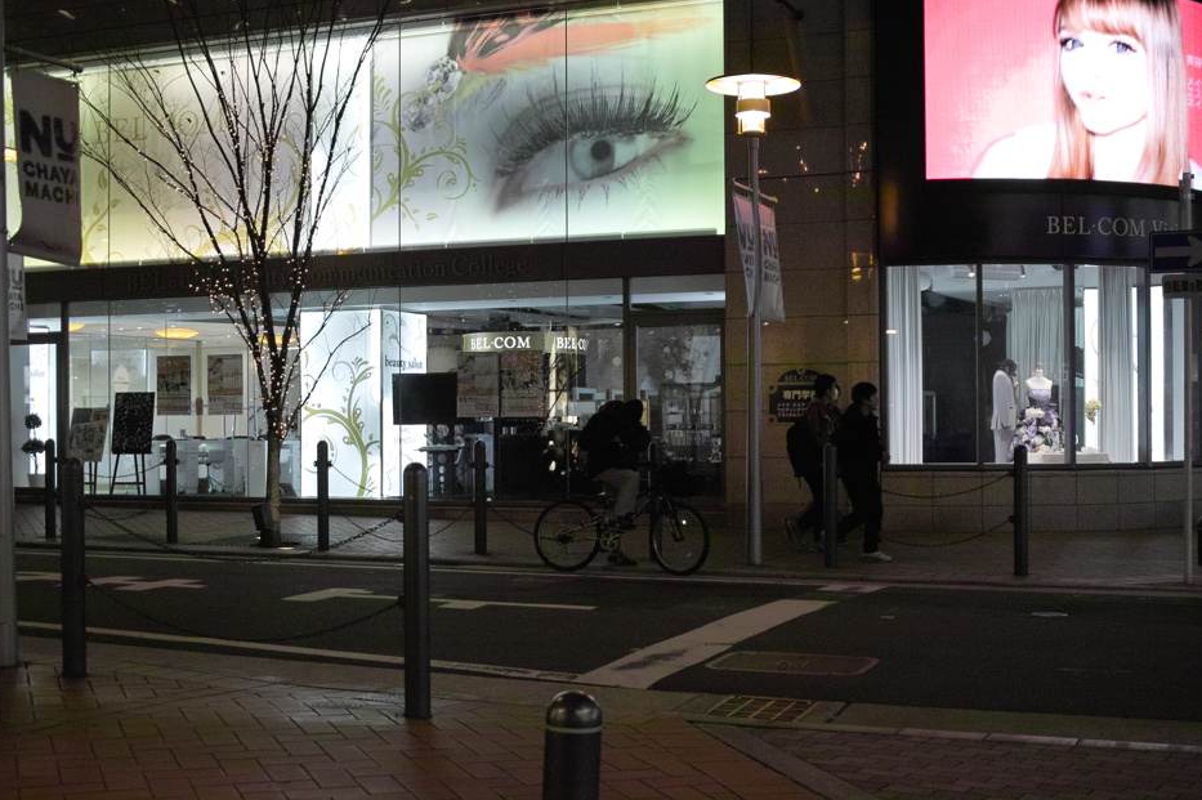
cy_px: 416
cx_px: 621
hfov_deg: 43.6
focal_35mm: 45
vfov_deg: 29.8
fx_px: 1502
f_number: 2.8
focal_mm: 24.2
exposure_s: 1/100
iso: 800
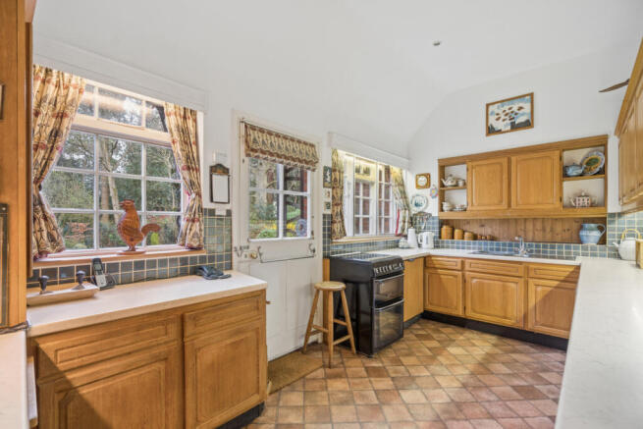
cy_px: 214
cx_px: 322
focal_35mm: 16
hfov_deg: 96.7
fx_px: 286
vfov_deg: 73.8
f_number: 5.6
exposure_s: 1/25
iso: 640
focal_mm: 16
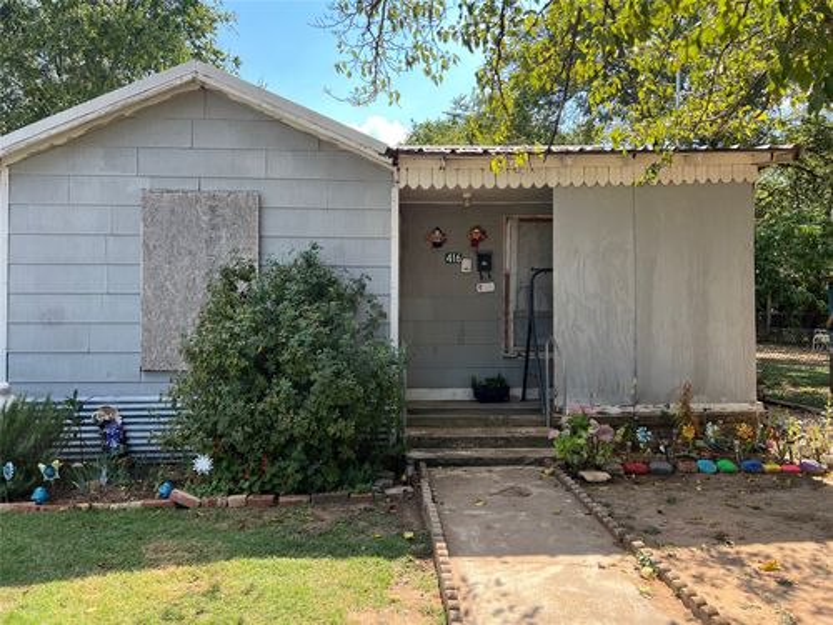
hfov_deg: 67.3
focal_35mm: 26
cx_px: 416
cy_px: 312
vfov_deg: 53.1
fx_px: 626
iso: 50
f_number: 1.5
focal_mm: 5.7
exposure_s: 1/1000
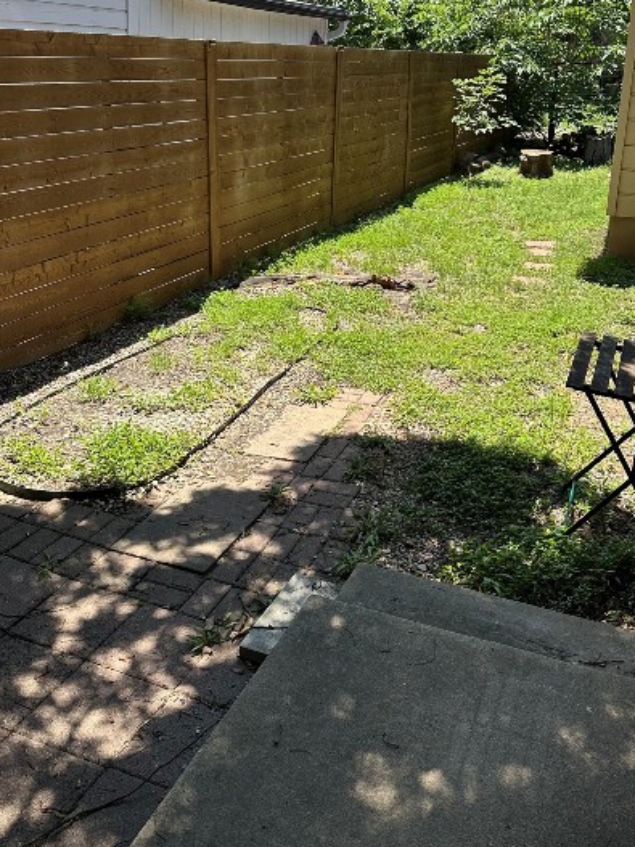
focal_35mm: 35
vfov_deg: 51.5
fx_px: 856
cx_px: 341
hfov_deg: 40.7
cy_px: 270
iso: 80
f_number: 1.78
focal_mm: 6.86
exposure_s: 1/1412
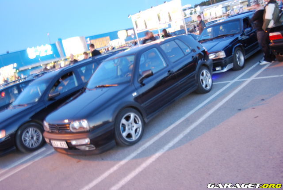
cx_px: 142
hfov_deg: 55.0
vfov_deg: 38.6
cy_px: 95
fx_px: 272
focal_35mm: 34
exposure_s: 1/2.5
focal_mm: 23
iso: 400
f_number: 3.8
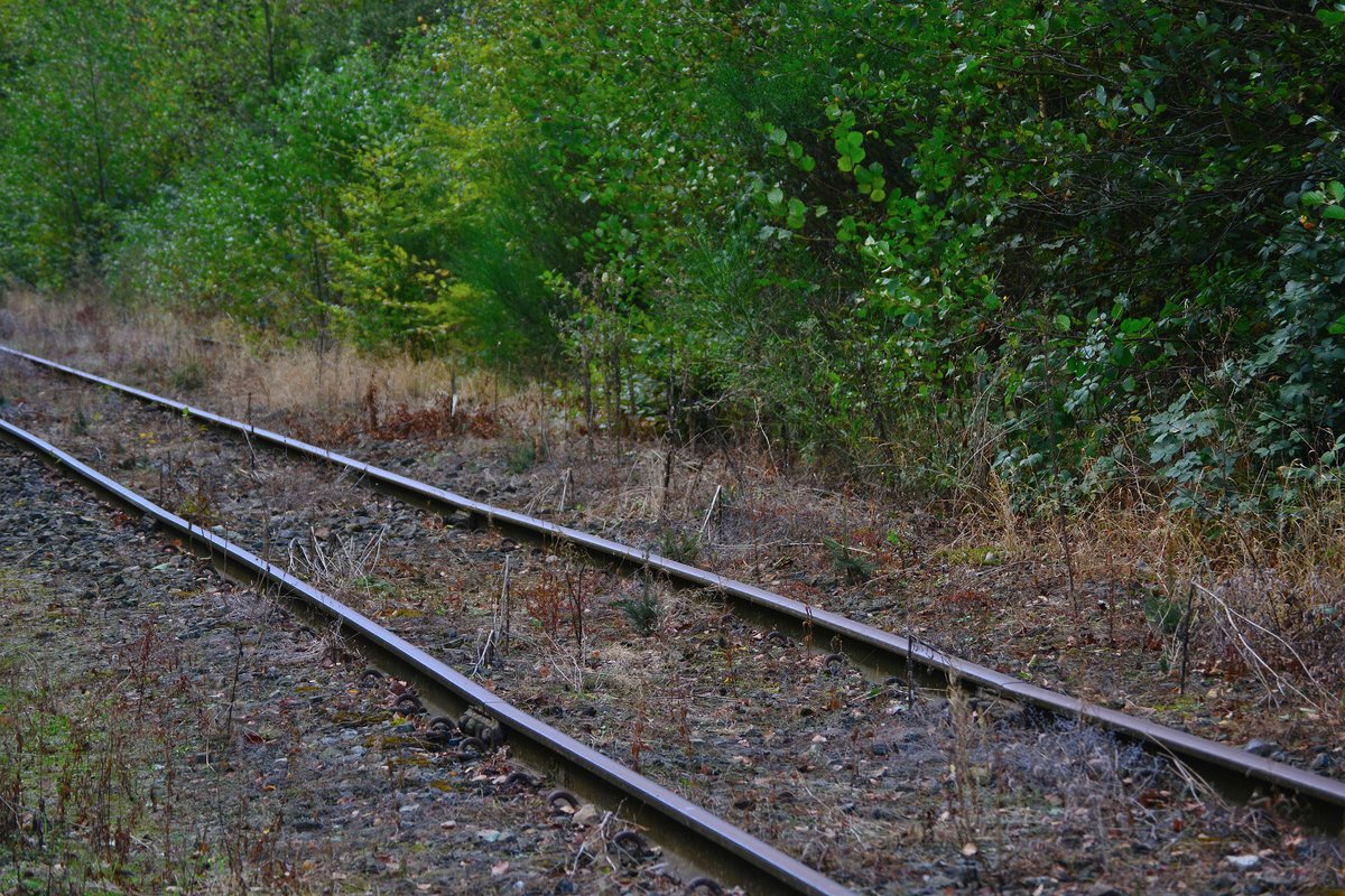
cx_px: 672
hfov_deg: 18.2
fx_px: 4203
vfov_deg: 12.2
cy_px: 448
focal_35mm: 112
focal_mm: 75
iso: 320
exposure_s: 1/640
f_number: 4.2
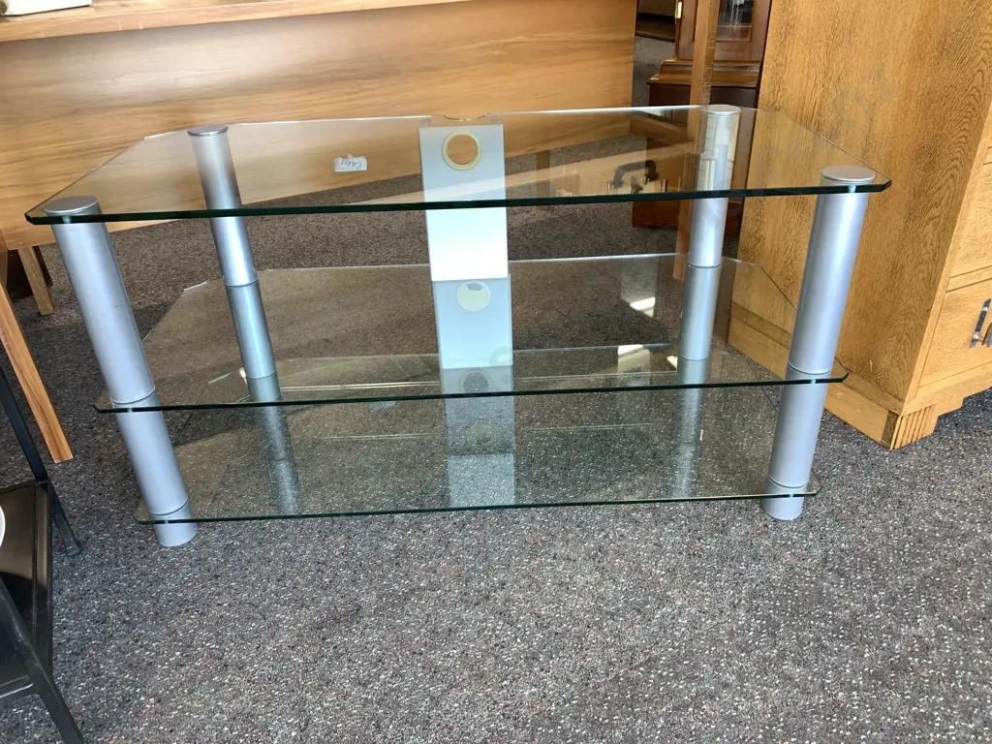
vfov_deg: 53.1
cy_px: 372
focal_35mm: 26
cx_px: 496
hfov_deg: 67.3
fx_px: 745
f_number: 1.8
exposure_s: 1/50
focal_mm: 4.25
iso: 50
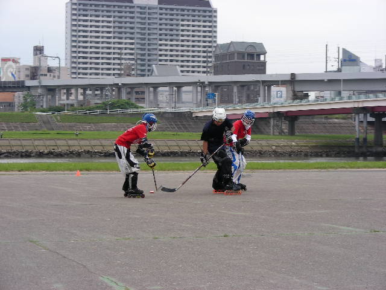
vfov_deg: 17.0
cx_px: 193
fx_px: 970
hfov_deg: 22.5
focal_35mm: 87
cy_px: 145
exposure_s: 1/177
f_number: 3.5
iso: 50
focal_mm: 14.6
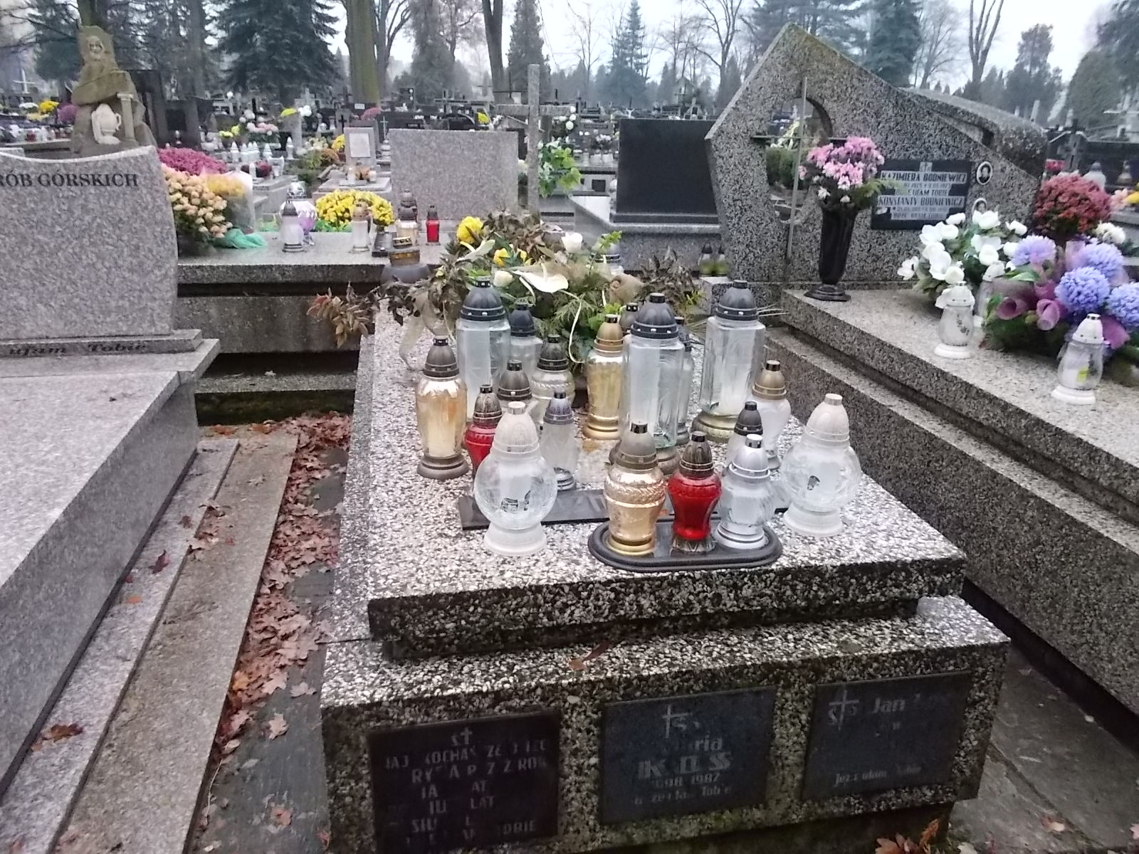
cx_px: 570
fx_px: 856
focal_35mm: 26
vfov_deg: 53.1
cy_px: 427
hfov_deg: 67.3
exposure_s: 1/500
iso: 400
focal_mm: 4.6
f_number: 3.2
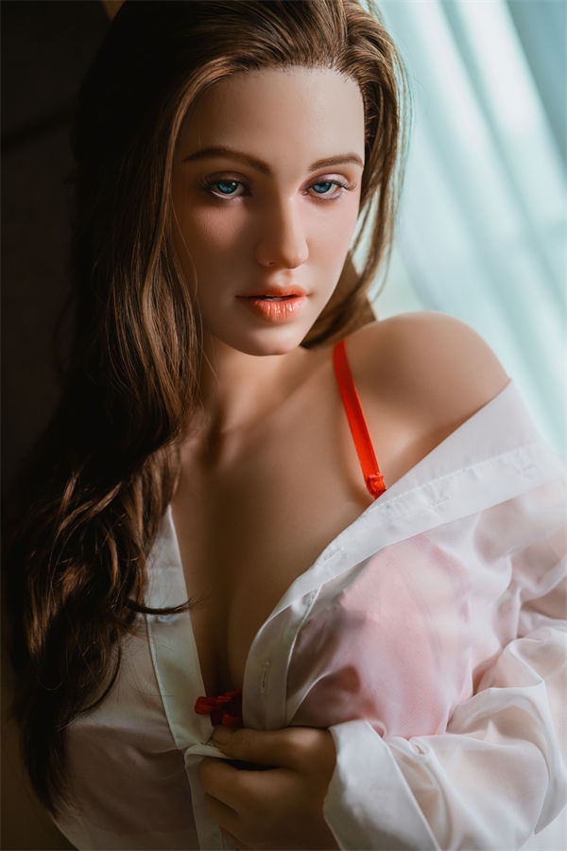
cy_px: 426
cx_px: 284
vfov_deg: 39.6
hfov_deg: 27.0
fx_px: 1181
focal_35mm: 50
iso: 200
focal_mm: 50
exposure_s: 1/160
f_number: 2.8
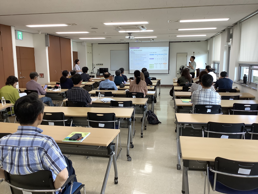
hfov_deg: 58.4
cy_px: 97
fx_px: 231
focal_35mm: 31
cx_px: 129
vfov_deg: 45.4
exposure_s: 1/60
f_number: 2.4
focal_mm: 3.3
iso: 80
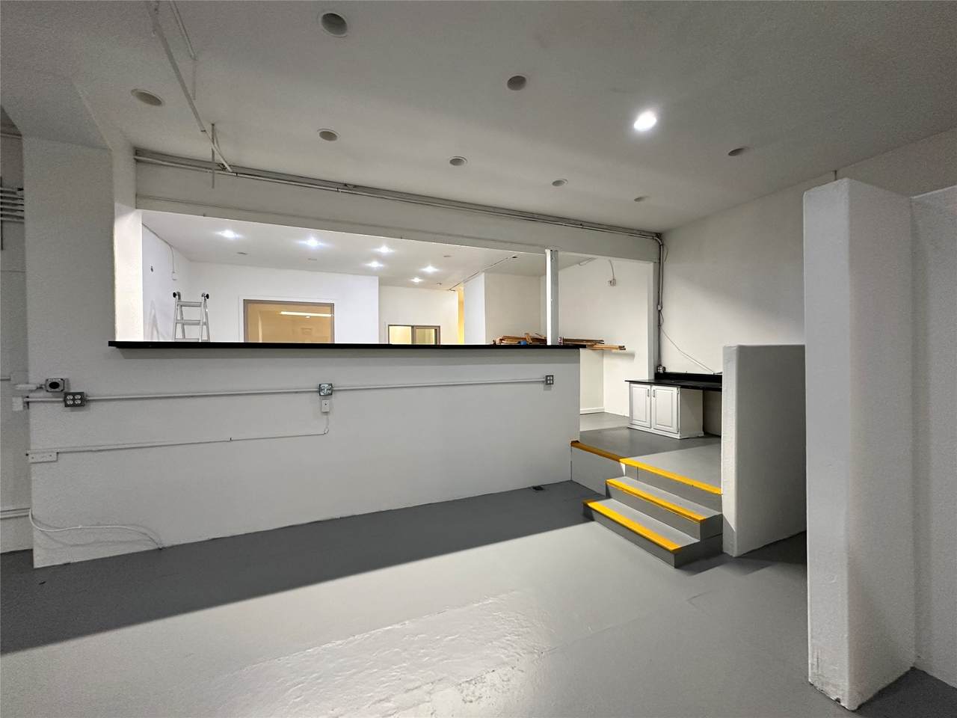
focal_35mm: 14
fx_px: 387
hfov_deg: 102.1
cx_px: 478
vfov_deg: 85.7
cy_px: 359
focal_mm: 2.22
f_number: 2.2
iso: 250
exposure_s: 1/60
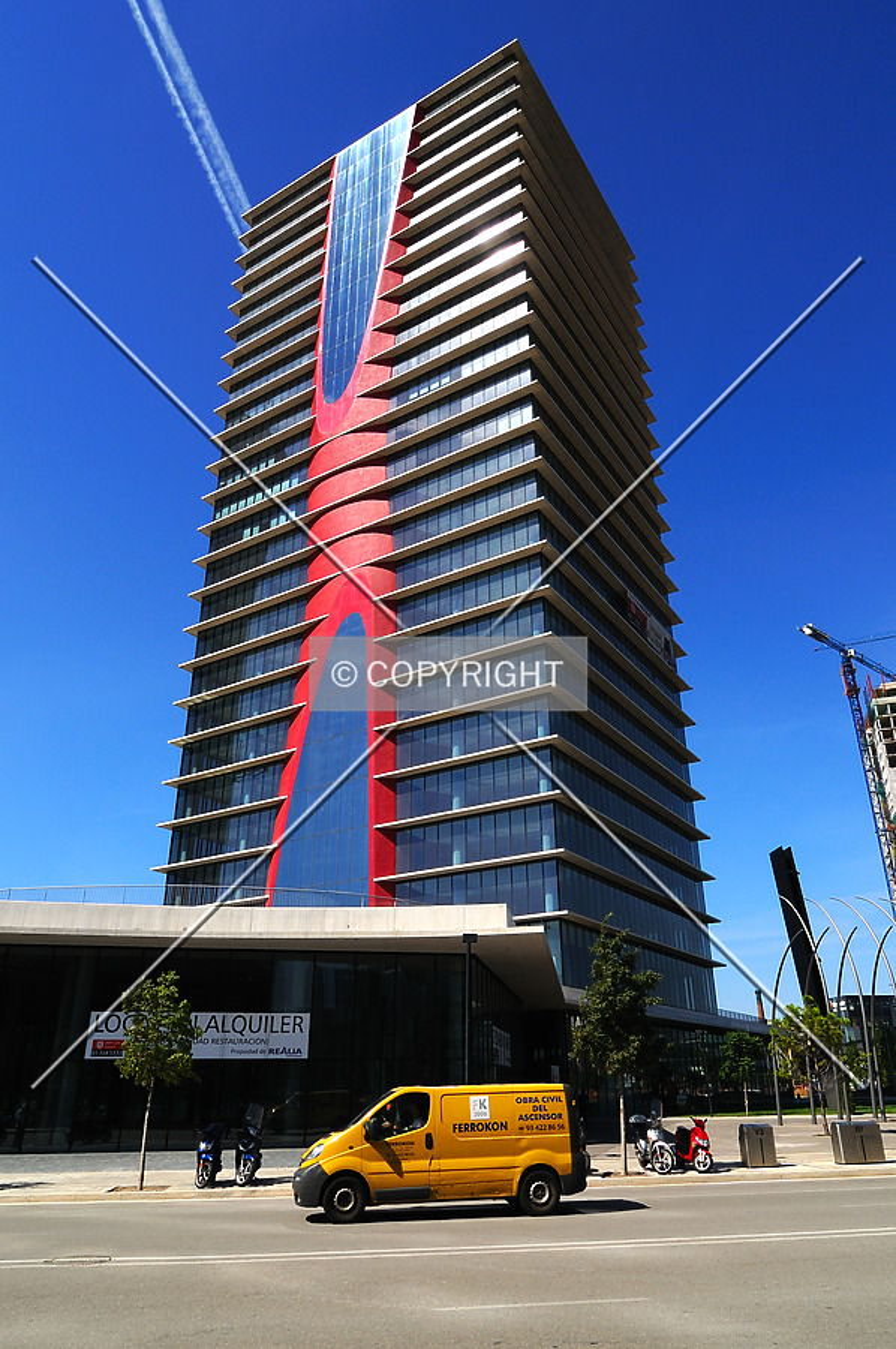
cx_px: 448
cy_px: 674
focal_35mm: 18
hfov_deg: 67.3
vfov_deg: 90.1
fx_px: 674
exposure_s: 1/640
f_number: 9
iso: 200
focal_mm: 12
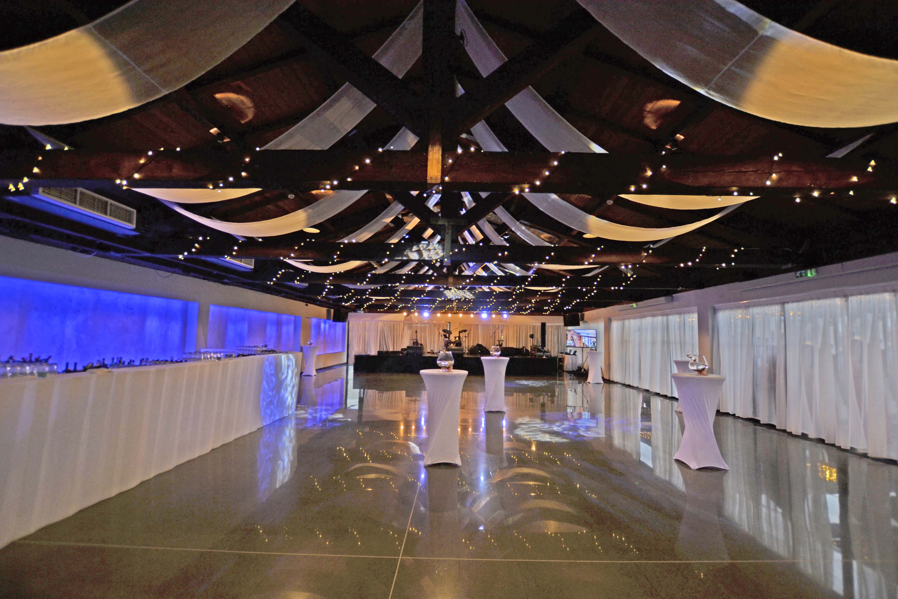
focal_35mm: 15
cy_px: 300
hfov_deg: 100.4
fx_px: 374
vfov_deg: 77.3
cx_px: 449
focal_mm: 10
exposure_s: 1/20
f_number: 3.5
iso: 100
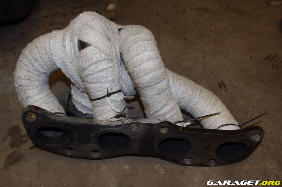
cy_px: 94
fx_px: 266
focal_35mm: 34
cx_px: 141
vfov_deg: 38.8
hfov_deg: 55.9
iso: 400
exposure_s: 1/20
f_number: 7.1
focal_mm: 23.13
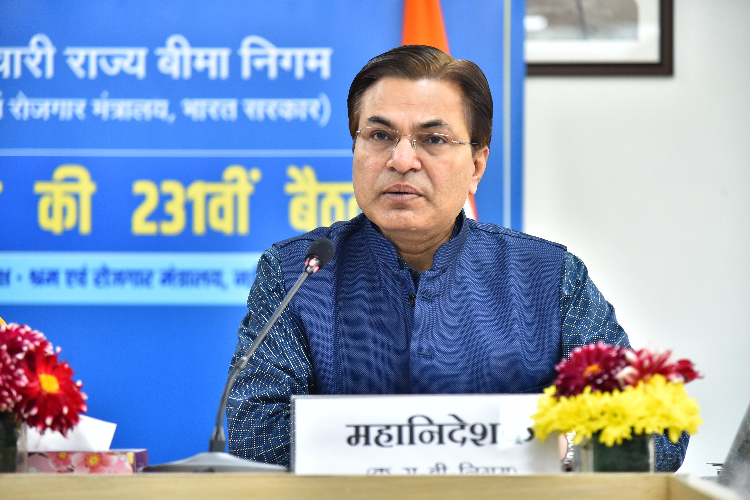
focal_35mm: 120
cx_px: 375
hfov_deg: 17.1
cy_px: 250
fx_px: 2500
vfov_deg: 11.4
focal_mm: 120
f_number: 4
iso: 1250
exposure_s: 1/125
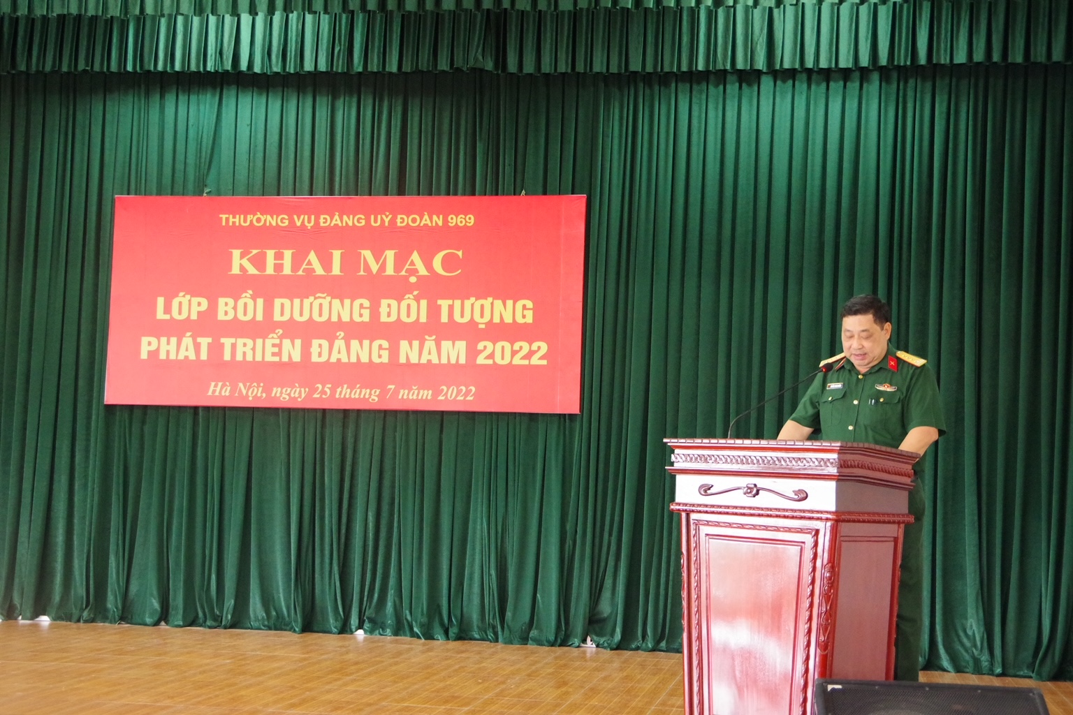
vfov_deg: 25.1
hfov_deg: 36.9
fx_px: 1609
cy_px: 358
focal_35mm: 54
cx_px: 536
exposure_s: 1/80
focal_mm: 36
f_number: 4.5
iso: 6400
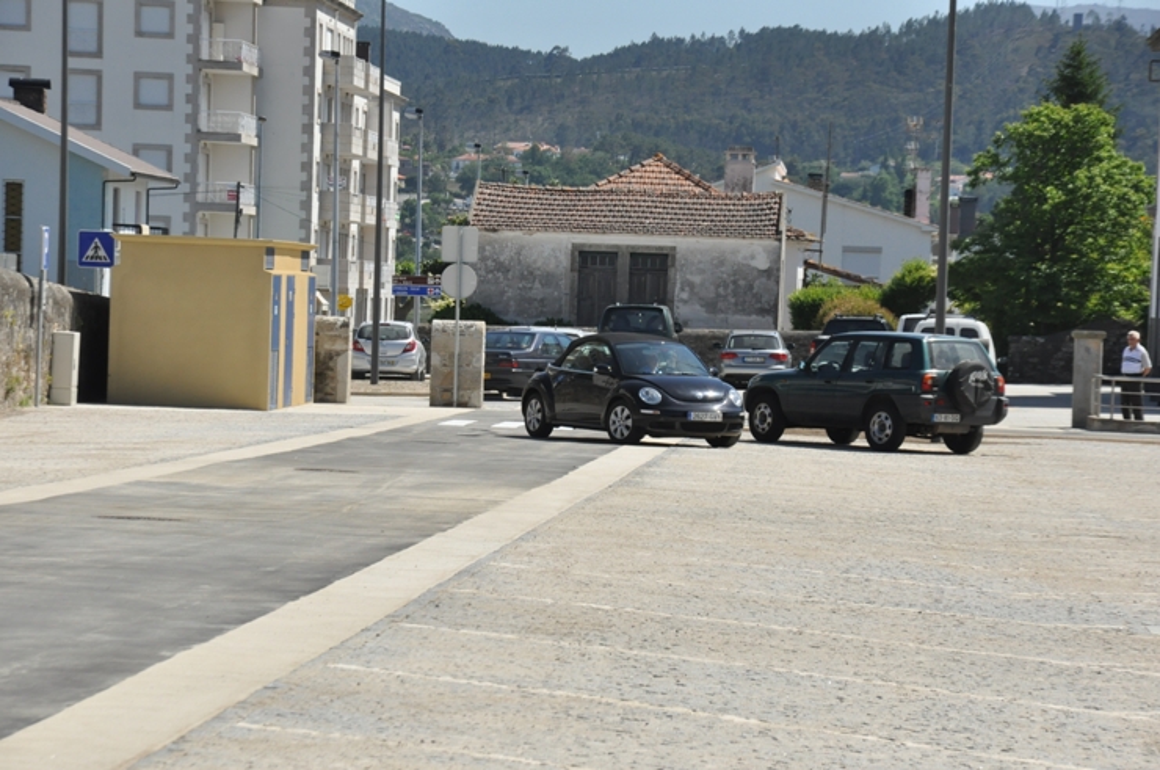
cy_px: 385
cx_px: 580
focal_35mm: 158
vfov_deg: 8.7
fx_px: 5067
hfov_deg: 13.1
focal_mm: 105
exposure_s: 1/1600
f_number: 13
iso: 800
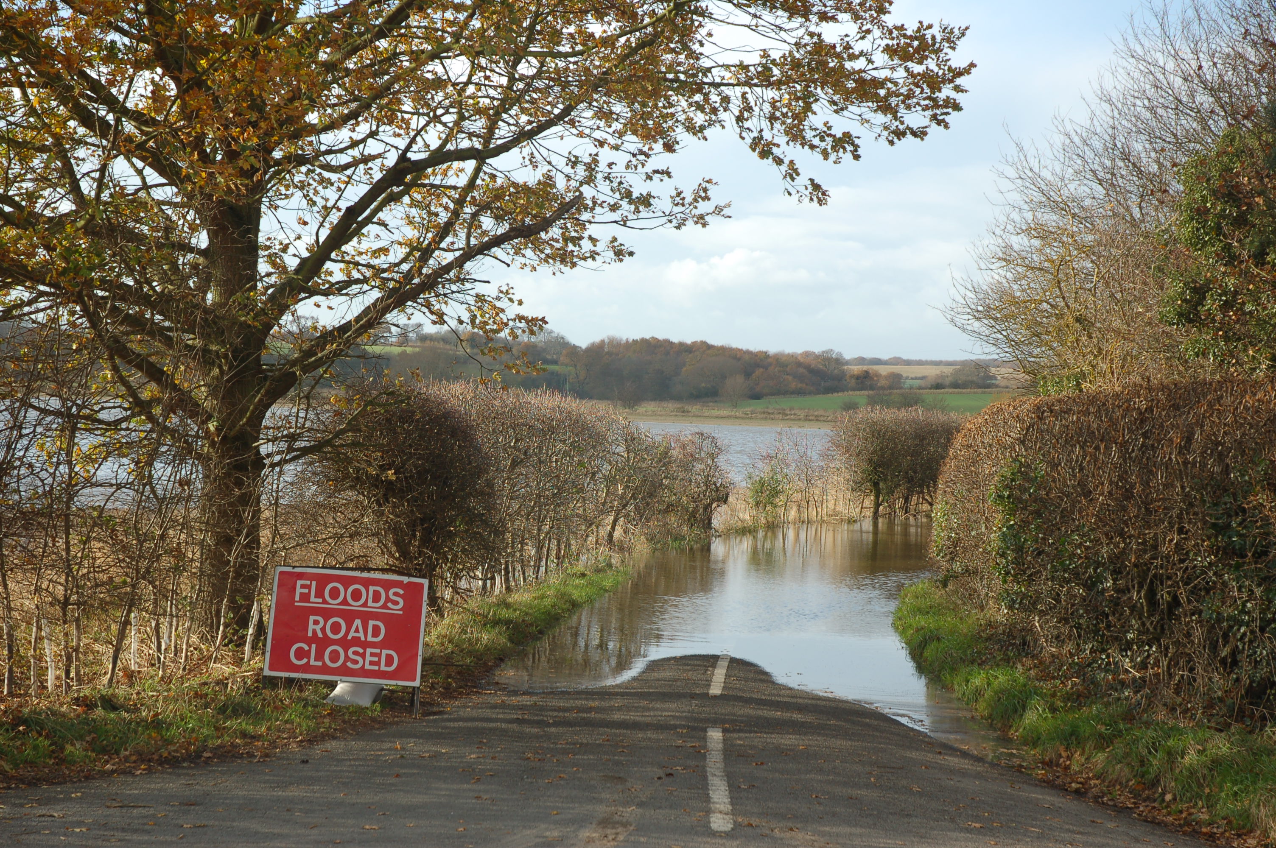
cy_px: 424
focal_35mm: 72
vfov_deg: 18.9
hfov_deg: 28.1
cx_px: 638
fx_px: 2550
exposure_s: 1/320
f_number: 6.3
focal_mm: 48
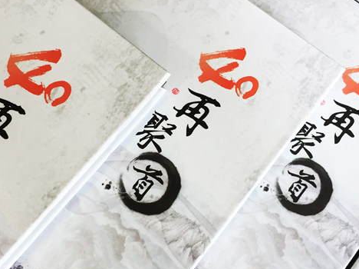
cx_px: 153
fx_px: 508
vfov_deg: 29.6
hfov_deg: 38.9
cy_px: 138
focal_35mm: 49
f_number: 2.2
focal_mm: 4.15
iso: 32
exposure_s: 1/33
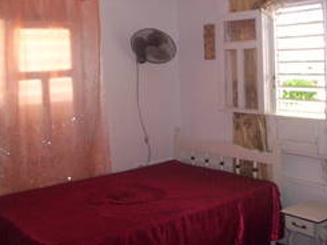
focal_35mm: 47
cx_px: 228
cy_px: 80
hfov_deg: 39.7
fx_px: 444
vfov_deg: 30.7
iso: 160
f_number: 2.9
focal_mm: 5.7
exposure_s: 1/40
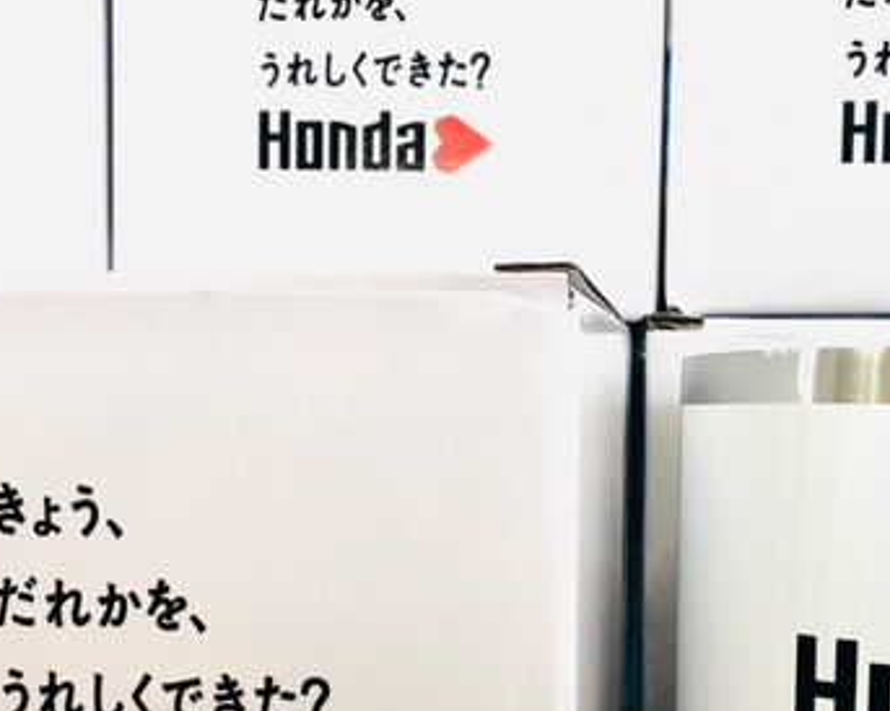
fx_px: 1343
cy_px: 581
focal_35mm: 51
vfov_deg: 28.9
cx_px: 584
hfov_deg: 36.3
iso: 32
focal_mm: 3.99
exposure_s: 1/120
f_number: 1.8
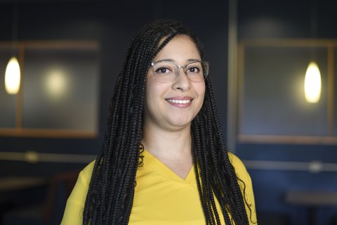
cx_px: 168
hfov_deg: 39.6
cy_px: 112
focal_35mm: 50
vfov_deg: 27.0
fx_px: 468
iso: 400
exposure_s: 1/100
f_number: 2
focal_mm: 50
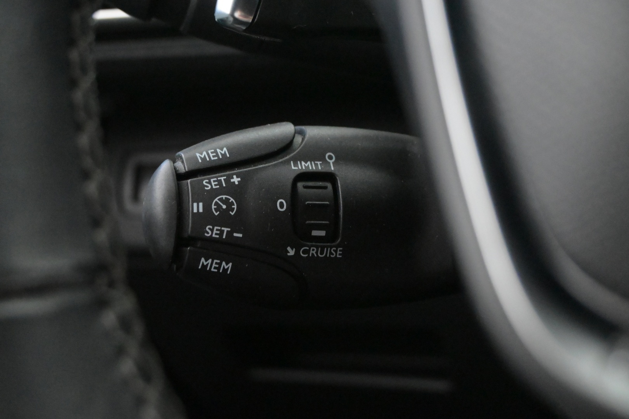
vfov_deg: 27.7
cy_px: 210
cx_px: 314
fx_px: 852
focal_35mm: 49
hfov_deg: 40.5
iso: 10000
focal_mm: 32.5
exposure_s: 1/50
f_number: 5
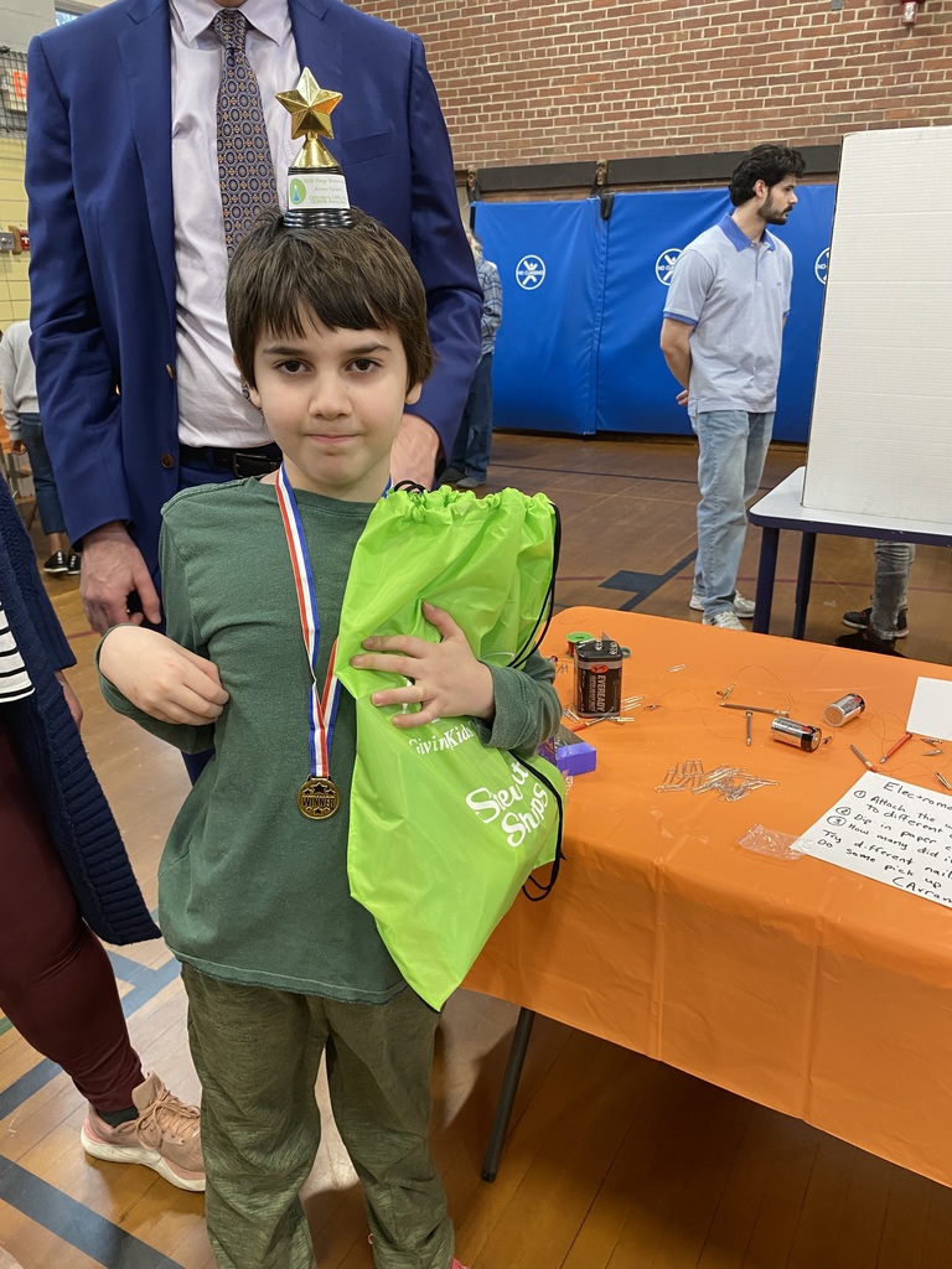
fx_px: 953
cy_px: 634
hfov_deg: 53.1
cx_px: 476
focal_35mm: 26
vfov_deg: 67.3
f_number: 1.8
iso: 160
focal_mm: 4.25
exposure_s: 1/60
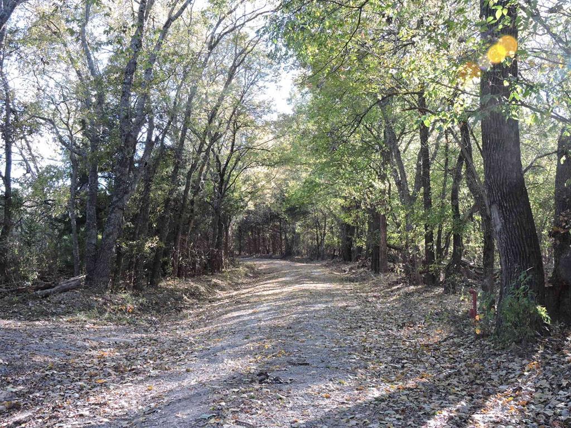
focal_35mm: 40
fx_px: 660
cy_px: 214
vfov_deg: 36.0
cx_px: 286
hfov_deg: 46.8
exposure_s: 1/60
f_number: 3.8
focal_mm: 7.2
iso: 100
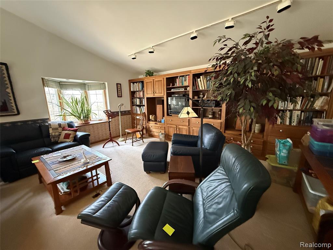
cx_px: 166
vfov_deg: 85.7
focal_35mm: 14
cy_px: 125
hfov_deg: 102.1
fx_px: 135
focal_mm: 2.22
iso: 1250
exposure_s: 1/60
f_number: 2.2
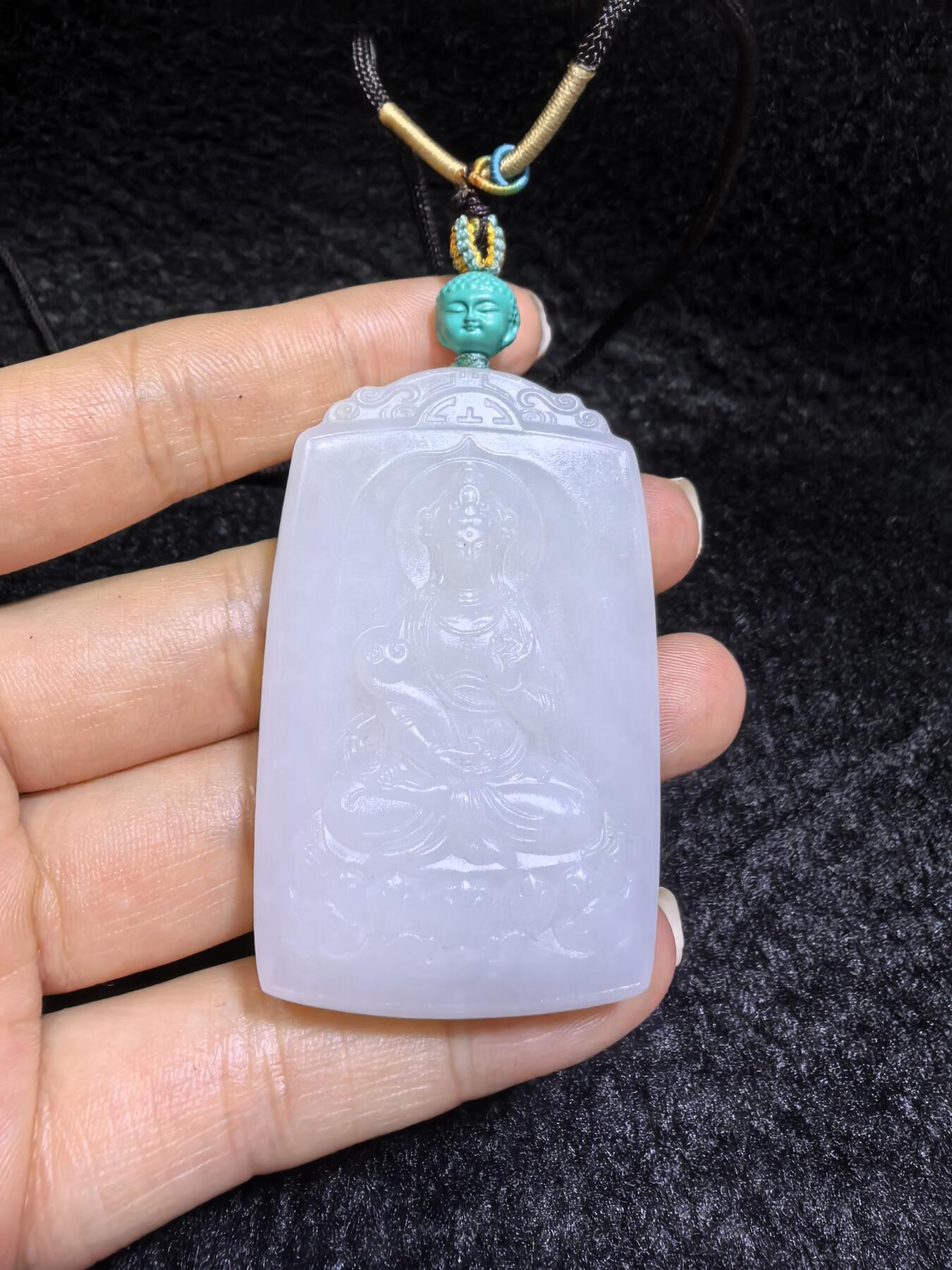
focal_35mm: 27
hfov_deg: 51.4
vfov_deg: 65.3
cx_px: 476
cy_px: 635
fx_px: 990
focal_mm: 1.95
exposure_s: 1/100
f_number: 2.2
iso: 200
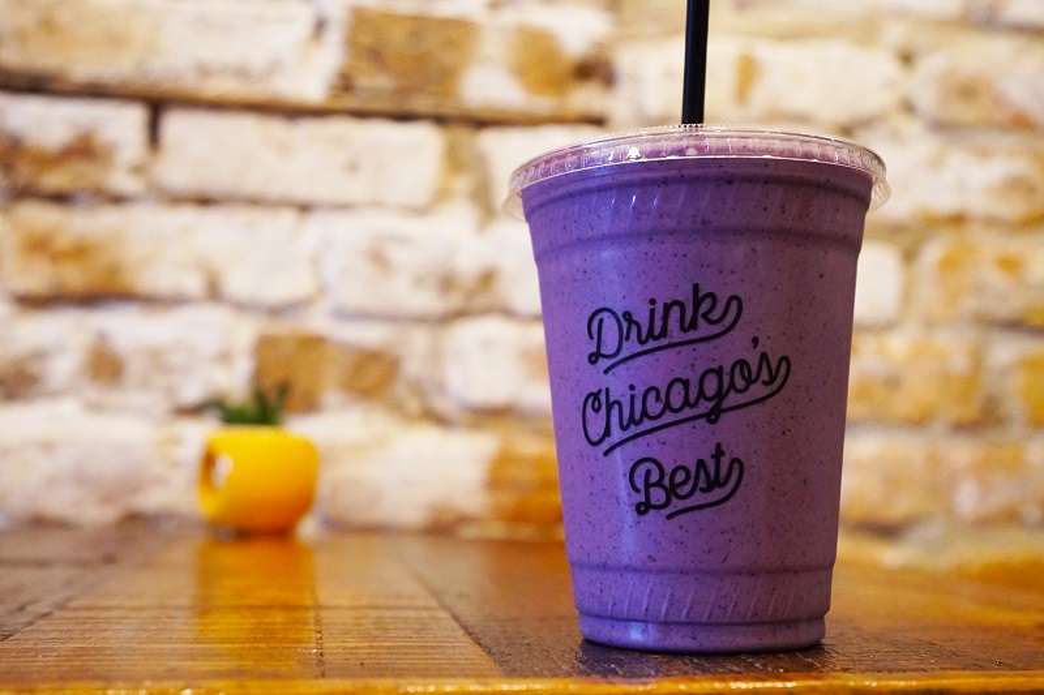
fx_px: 1218
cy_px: 348
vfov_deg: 31.9
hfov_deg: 46.4
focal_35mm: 42
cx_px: 522
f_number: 4
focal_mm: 28
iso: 3200
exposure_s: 1/160
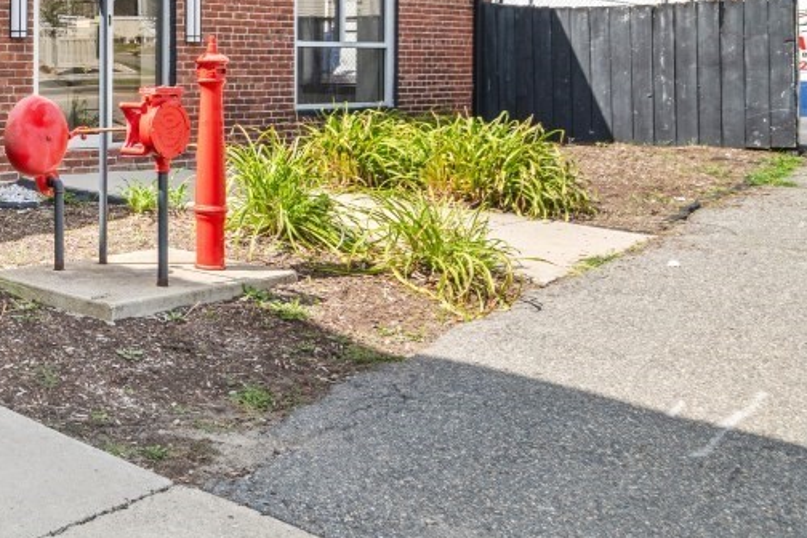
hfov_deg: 34.5
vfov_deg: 27.1
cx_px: -114
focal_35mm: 48
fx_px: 1076
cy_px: 59
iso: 400
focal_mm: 14
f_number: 5.6
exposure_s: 1/640
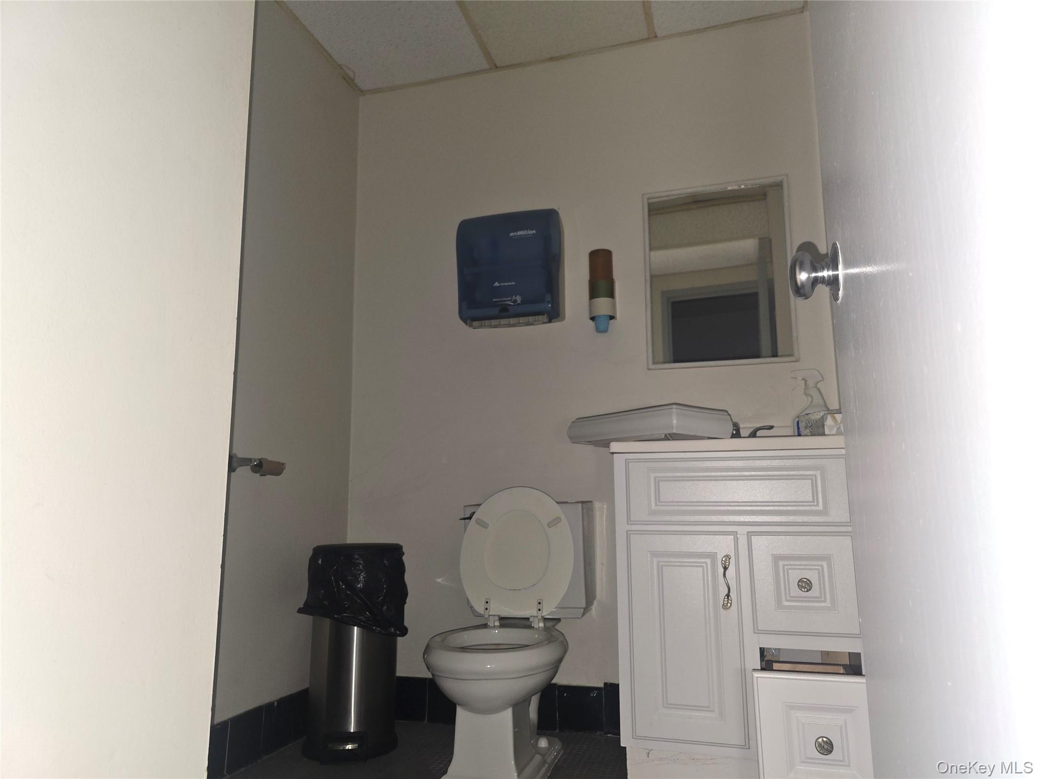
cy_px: 390
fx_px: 690
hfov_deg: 73.9
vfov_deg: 58.9
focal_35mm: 23
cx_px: 520
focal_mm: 6.3
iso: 125
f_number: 1.7
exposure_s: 1/20.5
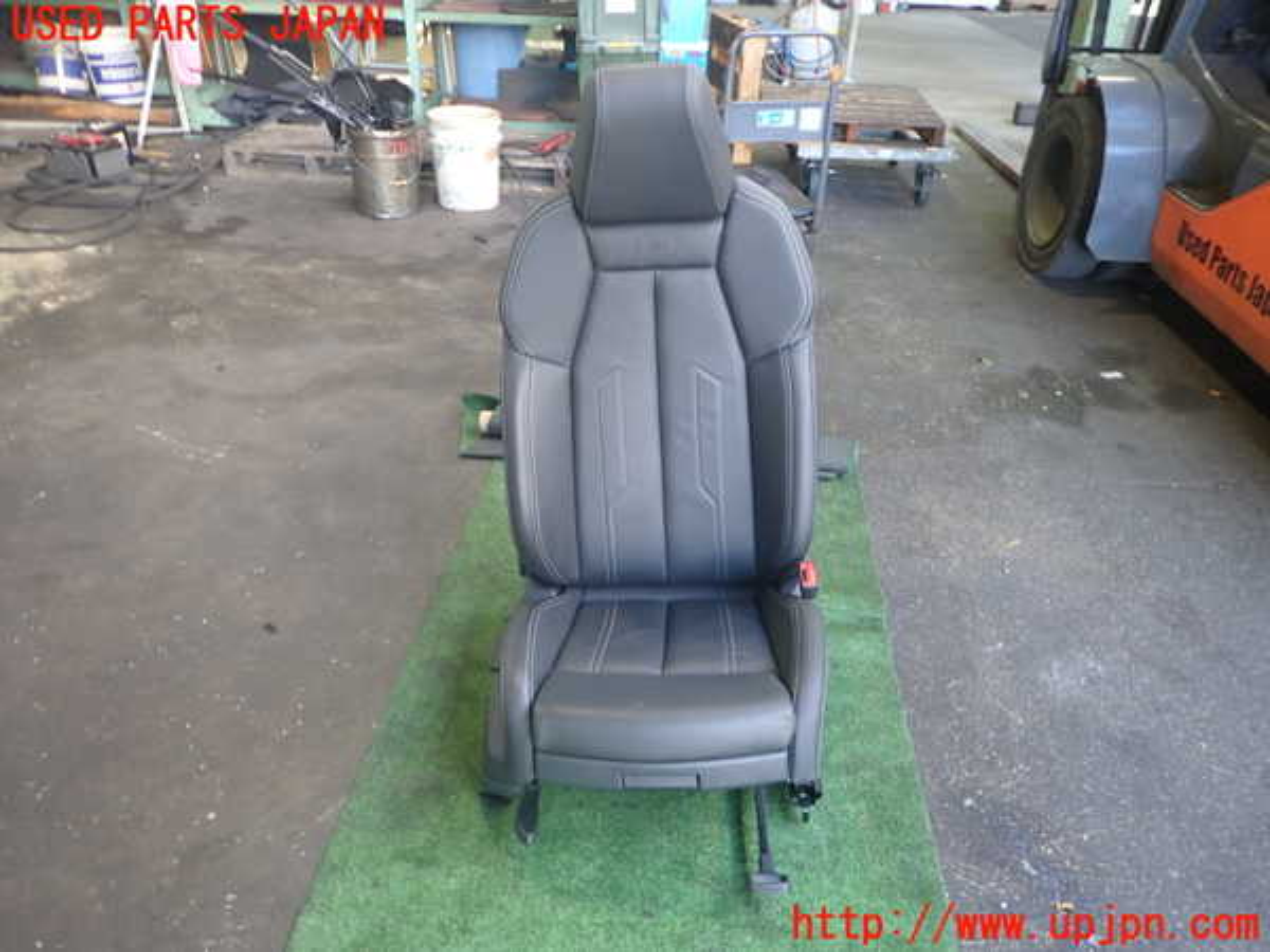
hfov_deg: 69.4
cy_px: 476
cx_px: 635
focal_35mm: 25
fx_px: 917
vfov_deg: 54.9
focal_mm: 4.5
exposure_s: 1/30
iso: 200
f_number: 2
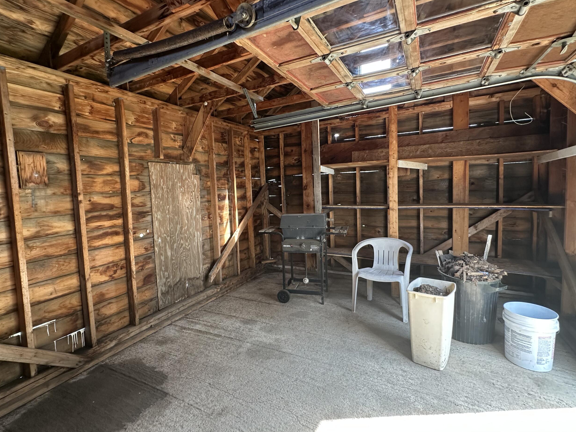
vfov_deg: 74.7
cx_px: 276
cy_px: 212
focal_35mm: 17
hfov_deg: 91.0
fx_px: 283
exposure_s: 1/99
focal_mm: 2.22
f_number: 2.2
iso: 250
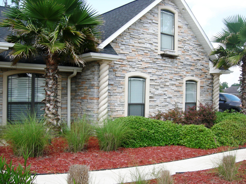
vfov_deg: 39.7
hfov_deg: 51.4
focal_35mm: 36
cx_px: 123
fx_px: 256
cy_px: 92
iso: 64
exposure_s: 1/148
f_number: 4.8
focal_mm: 7.5
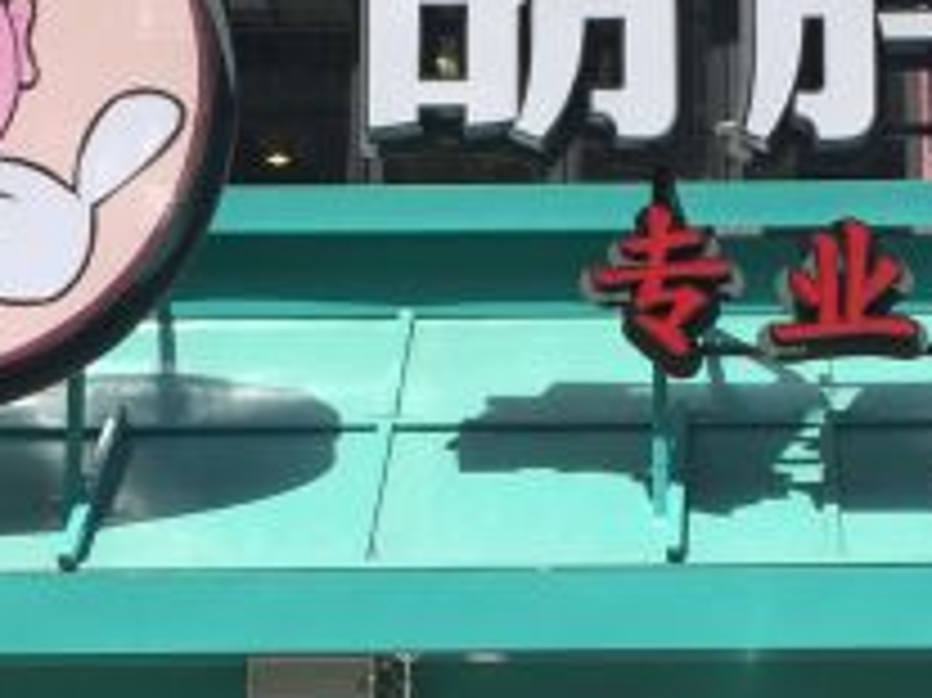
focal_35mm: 98
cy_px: 633
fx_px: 2637
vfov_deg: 14.9
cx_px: 666
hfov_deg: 19.9
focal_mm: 4.15
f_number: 2.2
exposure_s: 1/1319
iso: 32
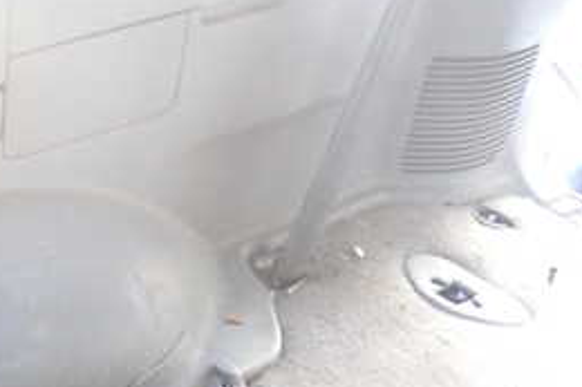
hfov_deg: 26.1
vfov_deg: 18.9
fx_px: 1163
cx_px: -43
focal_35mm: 72
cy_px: 208
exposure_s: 1/25
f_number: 2.3
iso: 800
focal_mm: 5.4
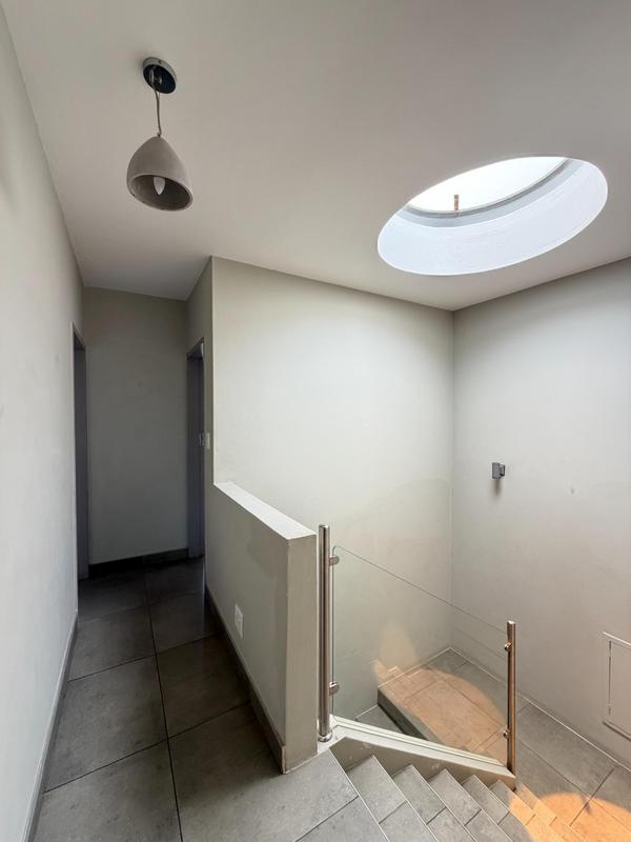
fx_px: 340
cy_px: 421
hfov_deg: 85.7
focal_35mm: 14
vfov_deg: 102.1
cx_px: 316
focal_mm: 2.22
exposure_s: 1/68
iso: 320
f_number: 2.2
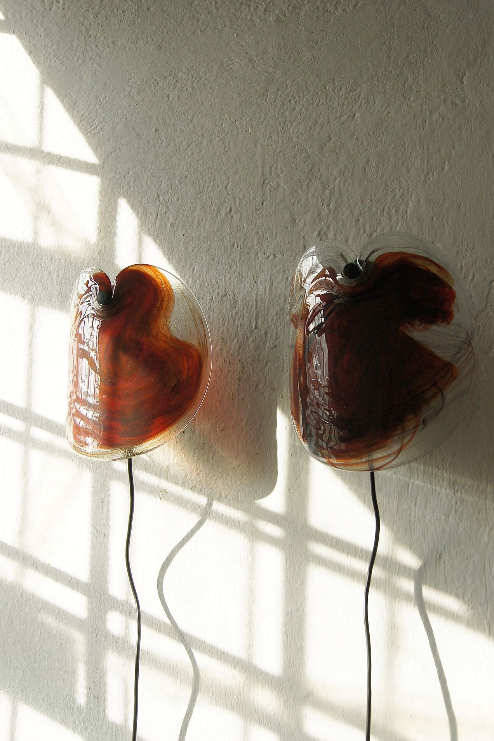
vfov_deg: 44.5
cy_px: 381
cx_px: 250
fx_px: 906
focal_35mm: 44
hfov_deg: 30.5
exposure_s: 1/400
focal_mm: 28
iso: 400
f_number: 5.6
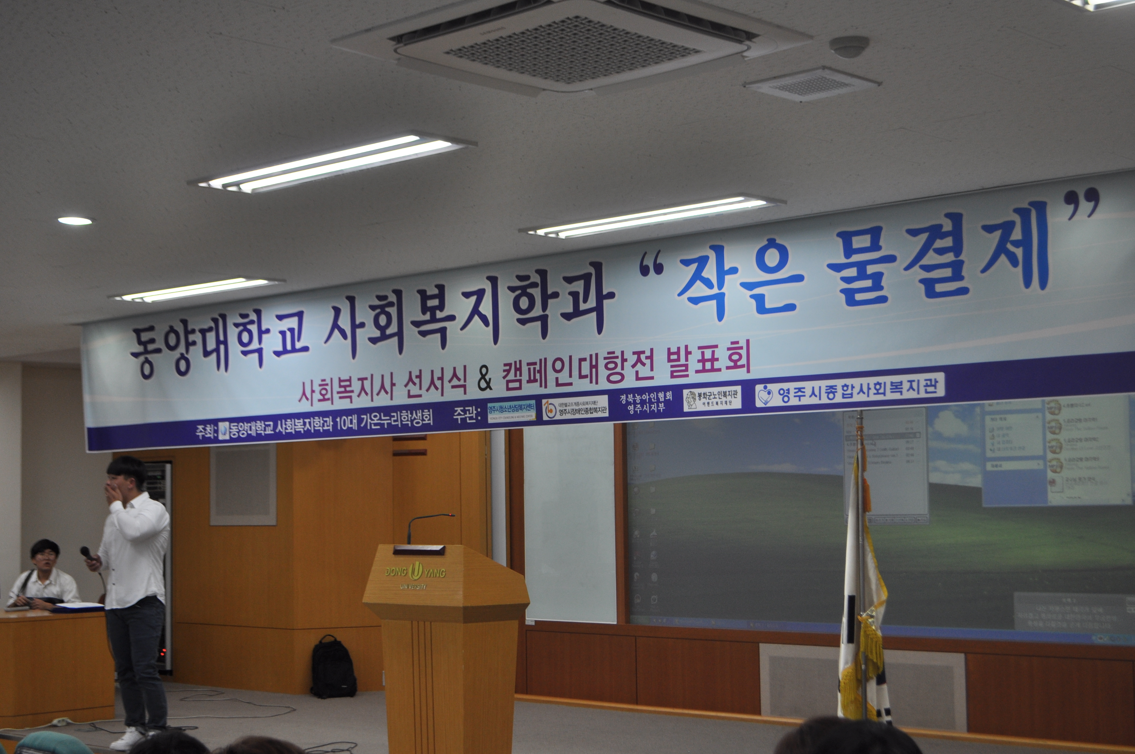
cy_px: 377
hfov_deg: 36.9
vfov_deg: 25.0
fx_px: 1700
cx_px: 568
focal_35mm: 54
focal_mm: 36
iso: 250
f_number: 5
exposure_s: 1/50
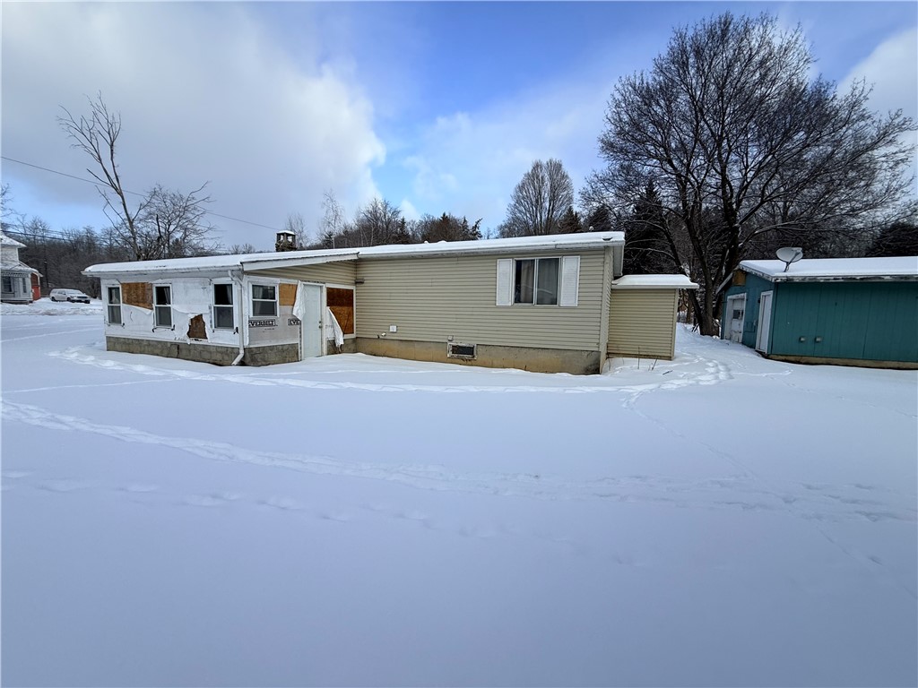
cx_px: 459
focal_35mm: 14
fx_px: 371
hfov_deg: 102.1
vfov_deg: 85.7
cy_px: 344
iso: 50
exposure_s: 1/1211
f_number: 2.2
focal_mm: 2.22
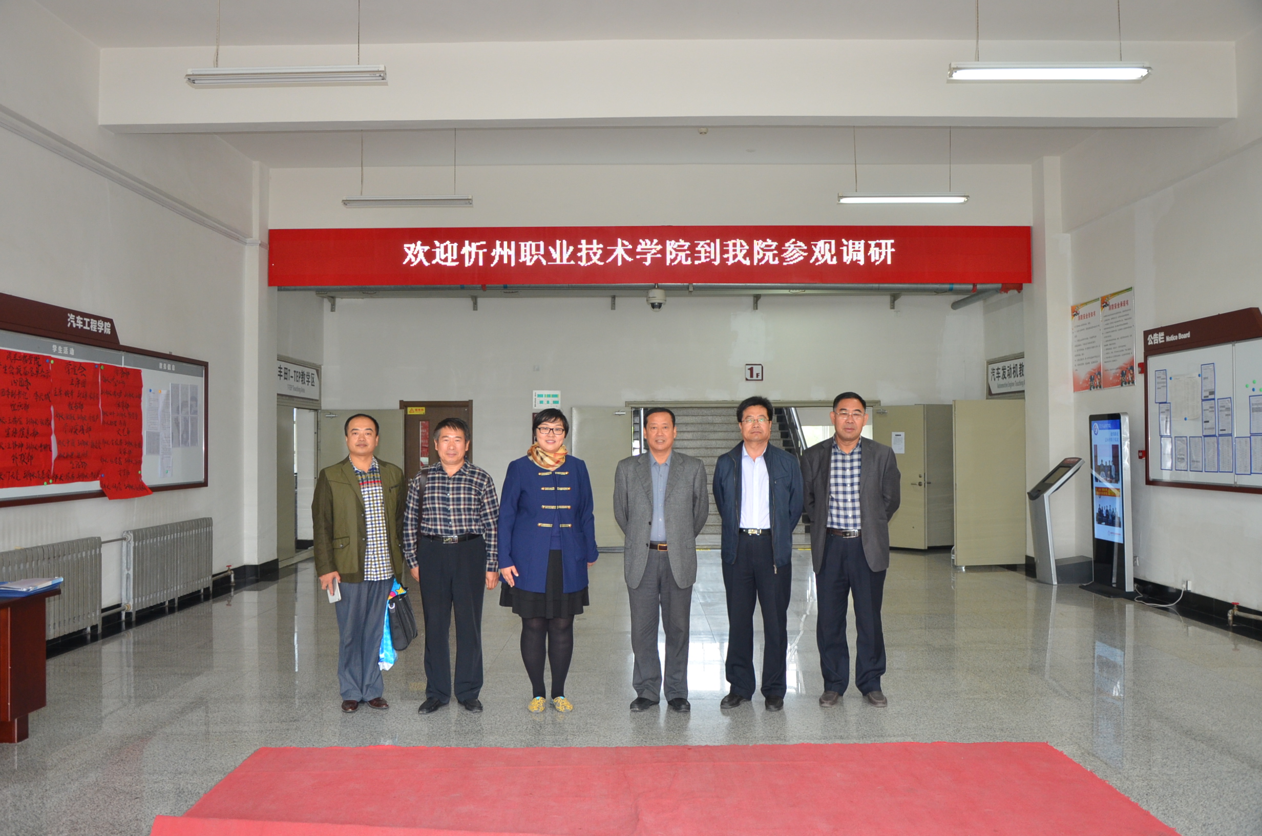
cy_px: 418
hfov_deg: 59.6
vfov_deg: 41.5
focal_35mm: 32
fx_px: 1102
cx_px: 631
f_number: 3.8
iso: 560
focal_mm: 21
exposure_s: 1/60
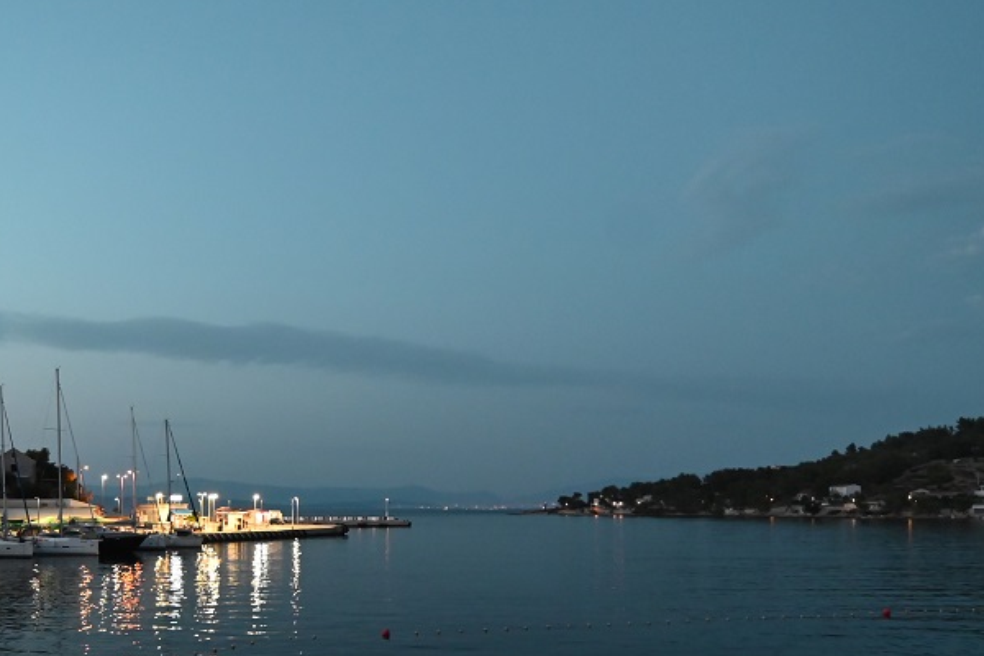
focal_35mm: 30
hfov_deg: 61.4
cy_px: 485
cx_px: 395
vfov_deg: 42.4
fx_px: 820
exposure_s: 1/20
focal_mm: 12
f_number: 4
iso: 2500
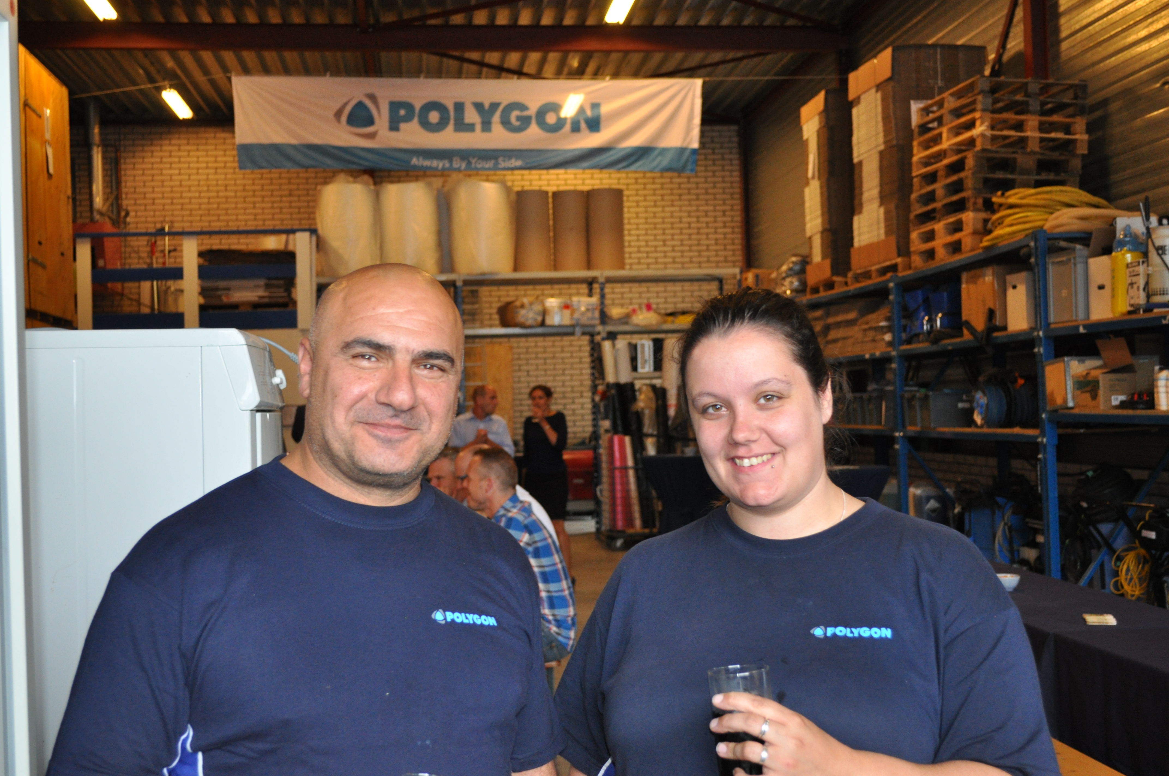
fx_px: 1411
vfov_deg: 30.8
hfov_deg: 45.0
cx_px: 584
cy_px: 388
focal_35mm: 44
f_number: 4.5
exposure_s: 1/60
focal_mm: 29
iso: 800
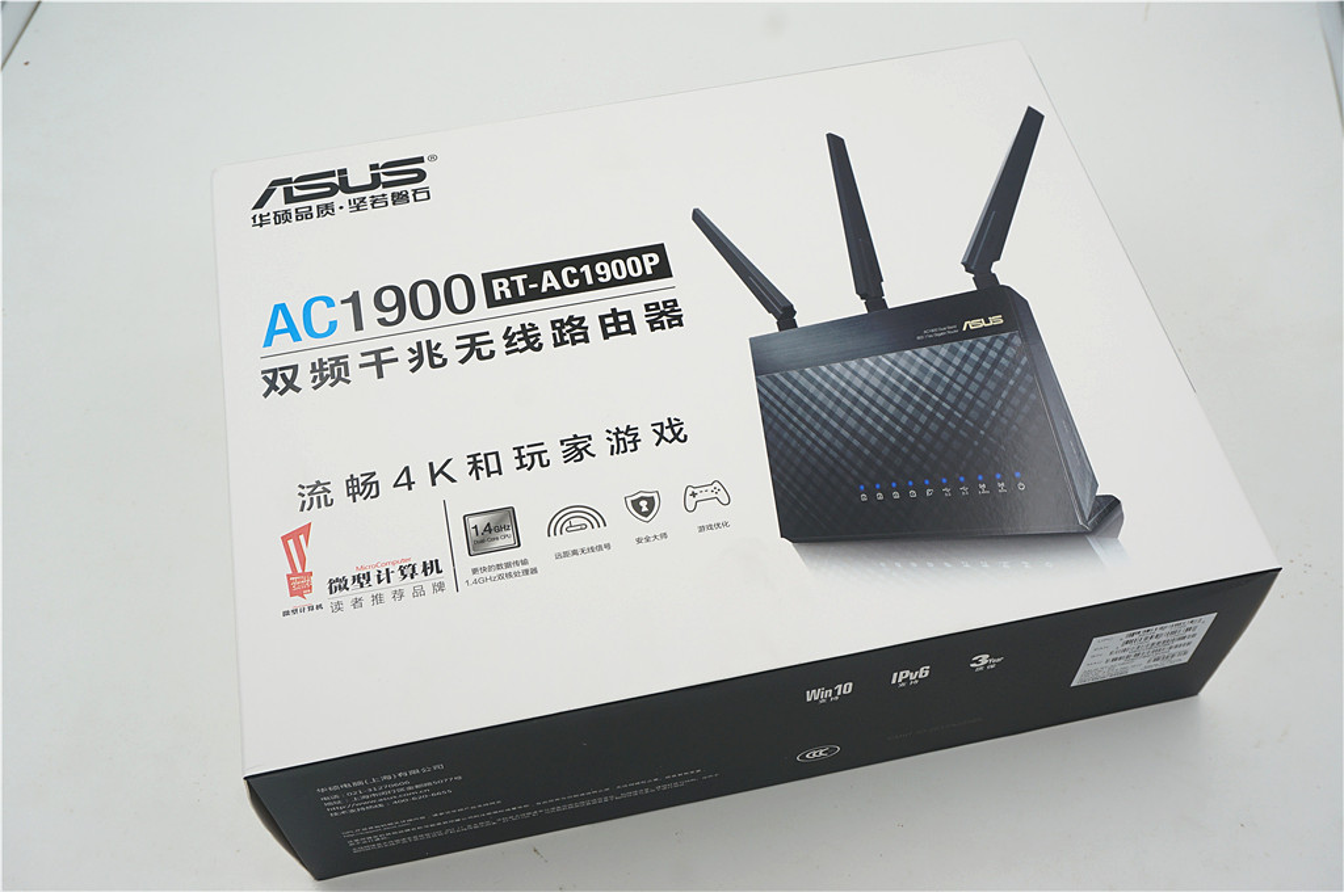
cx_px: 672
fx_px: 1454
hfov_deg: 49.6
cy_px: 446
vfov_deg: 34.1
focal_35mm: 39
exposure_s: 1/50
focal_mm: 26
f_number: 9
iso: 100
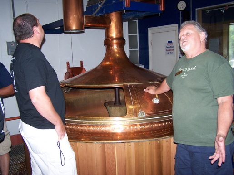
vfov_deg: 37.7
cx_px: 117
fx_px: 257
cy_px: 88
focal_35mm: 38
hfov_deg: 49.0
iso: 140
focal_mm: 6.3
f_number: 2.8
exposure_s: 1/60
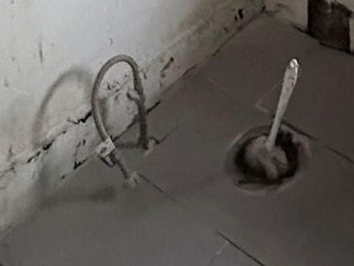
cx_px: 265
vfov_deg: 14.3
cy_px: -336
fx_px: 787
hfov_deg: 25.1
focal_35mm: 77
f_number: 2.2
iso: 1000
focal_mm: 2.22
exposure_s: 1/34
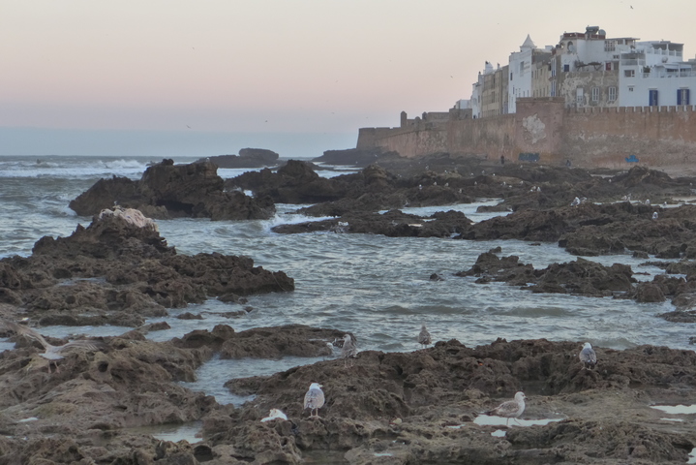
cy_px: 232
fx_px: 1547
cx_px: 348
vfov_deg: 17.1
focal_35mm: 80
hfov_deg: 25.4
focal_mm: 15.7
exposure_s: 1/100
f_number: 2.2
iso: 400
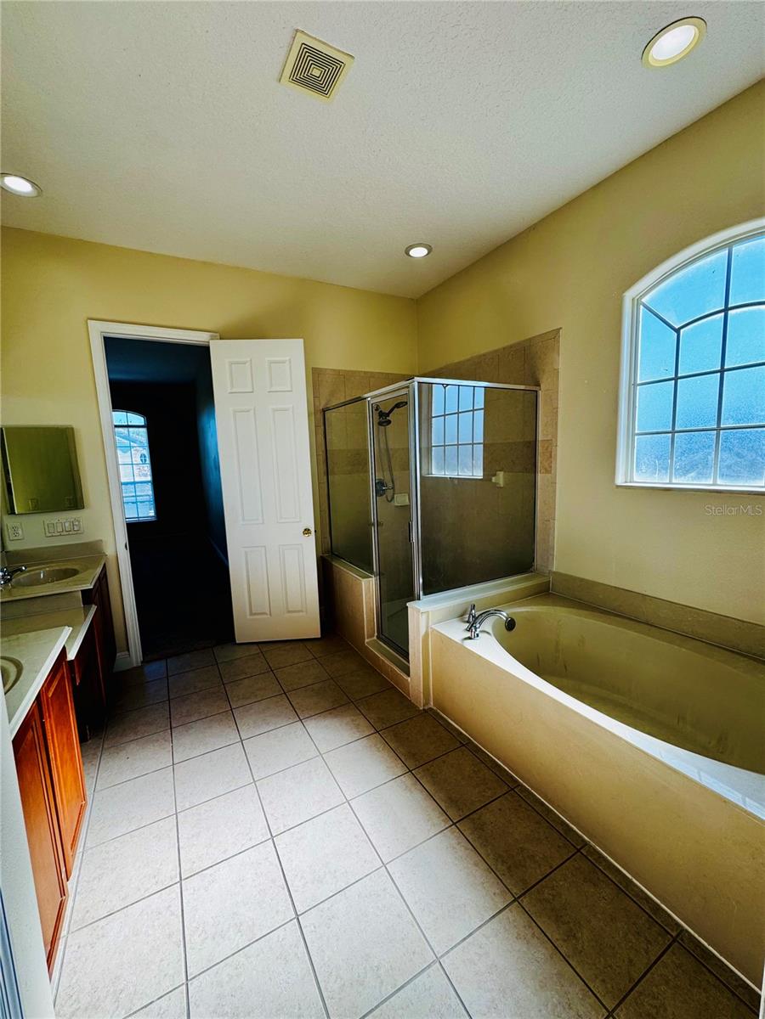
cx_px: 382
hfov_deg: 85.7
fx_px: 413
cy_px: 510
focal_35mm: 14
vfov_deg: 102.1
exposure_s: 1/171
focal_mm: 2.22
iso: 40
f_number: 2.2
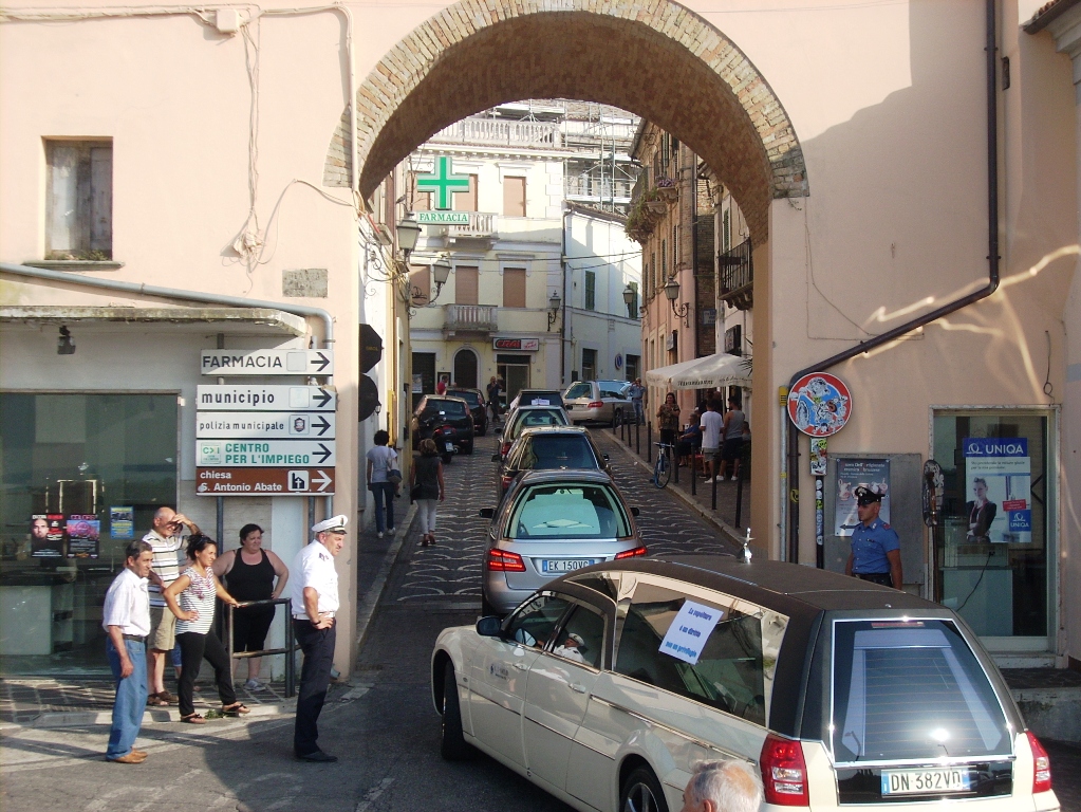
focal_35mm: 65
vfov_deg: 22.6
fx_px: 2031
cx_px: 540
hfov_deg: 29.8
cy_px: 406
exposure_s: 1/136
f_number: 7.6
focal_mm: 10.7
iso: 64
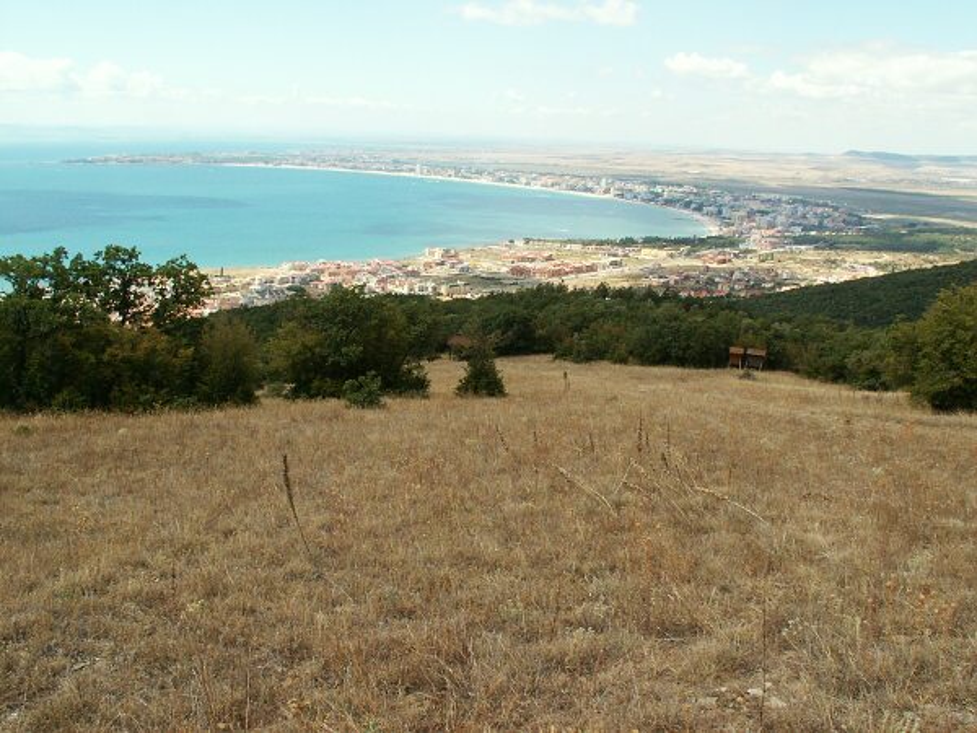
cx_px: 488
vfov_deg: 40.7
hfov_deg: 52.6
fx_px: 988
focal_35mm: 35
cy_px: 366
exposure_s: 1/160
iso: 100
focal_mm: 5.86
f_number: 8
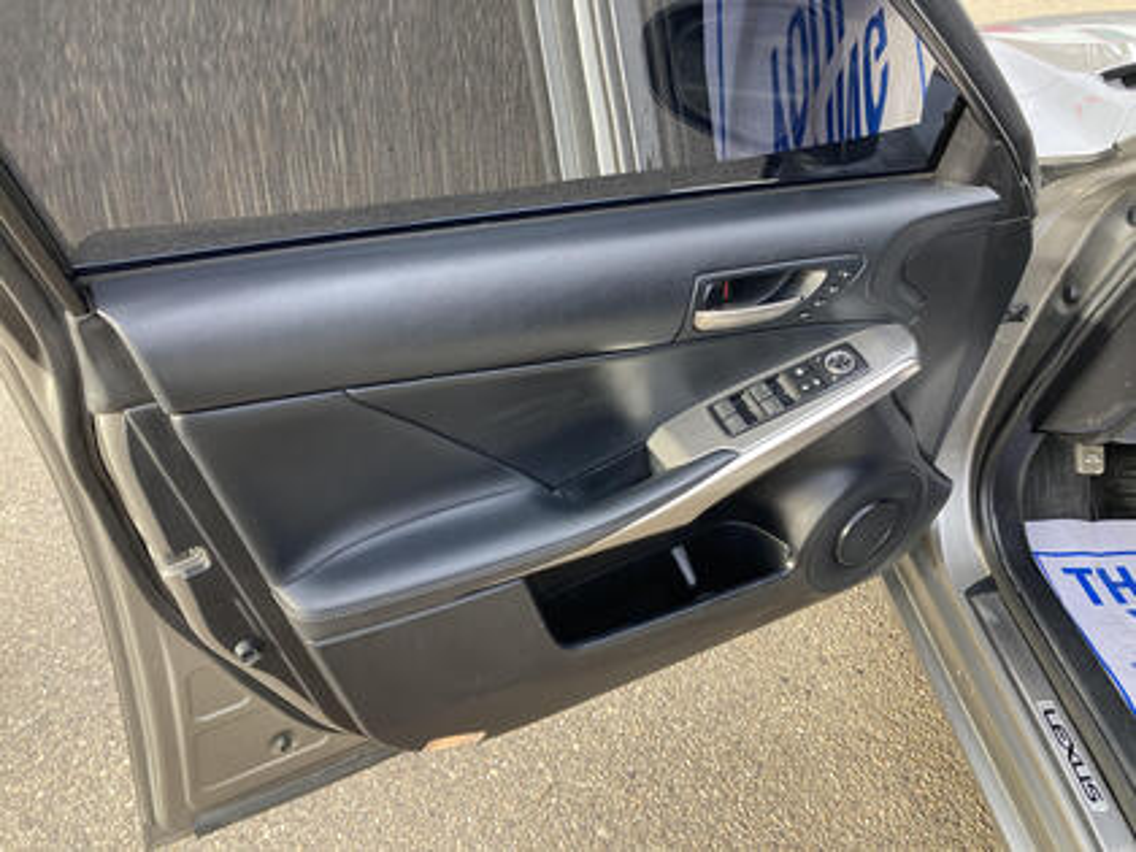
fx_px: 919
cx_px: 568
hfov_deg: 63.4
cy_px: 426
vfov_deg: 49.7
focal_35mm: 28
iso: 80
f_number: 1.8
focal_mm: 3.99
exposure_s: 1/80
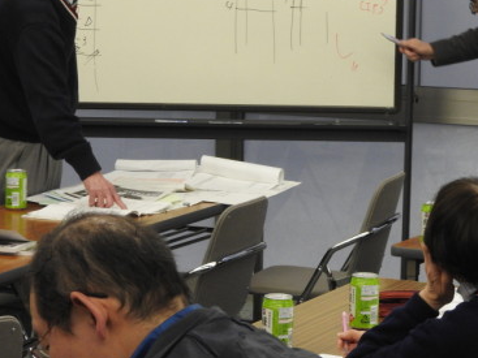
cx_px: 358
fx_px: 1919
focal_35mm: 139
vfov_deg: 10.7
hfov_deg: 14.1
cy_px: 117
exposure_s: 1/60
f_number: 4.5
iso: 280
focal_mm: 15.2
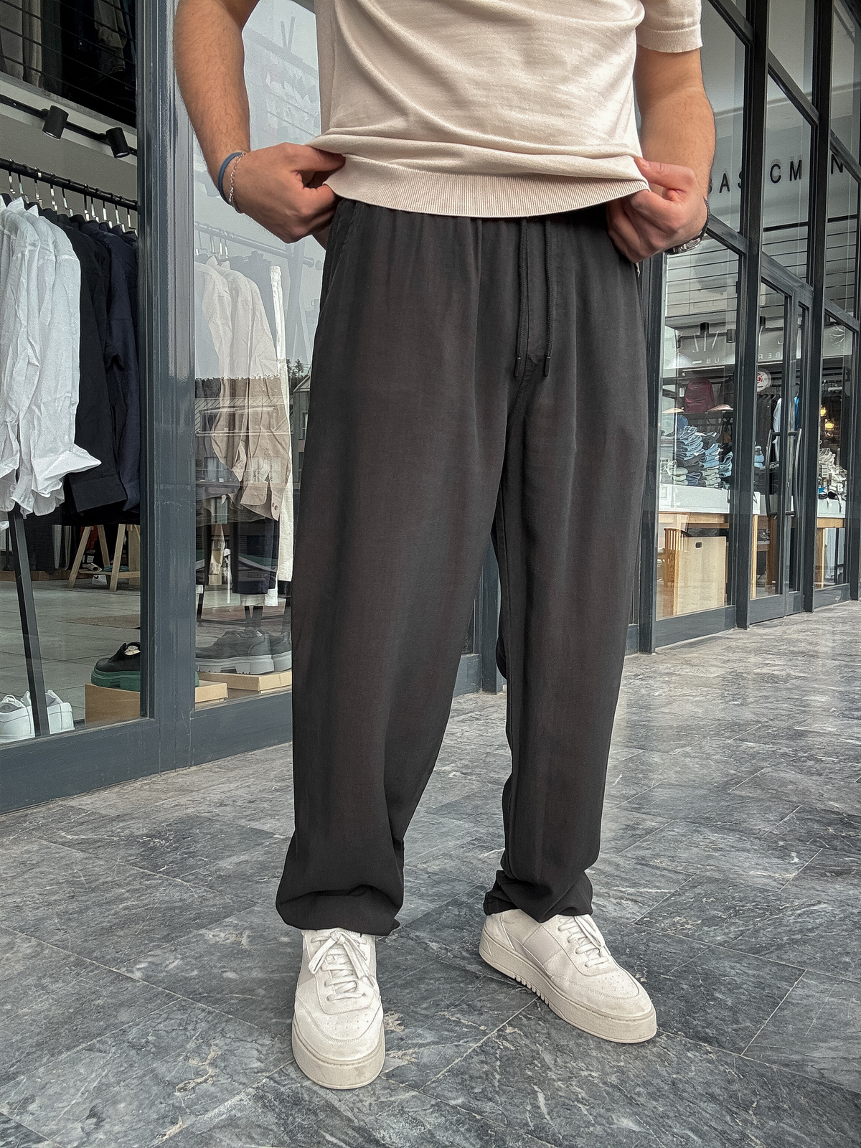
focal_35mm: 30
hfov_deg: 46.8
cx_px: 430
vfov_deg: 60.0
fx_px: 995
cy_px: 574
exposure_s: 1/120
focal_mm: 2.69
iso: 40
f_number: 1.9
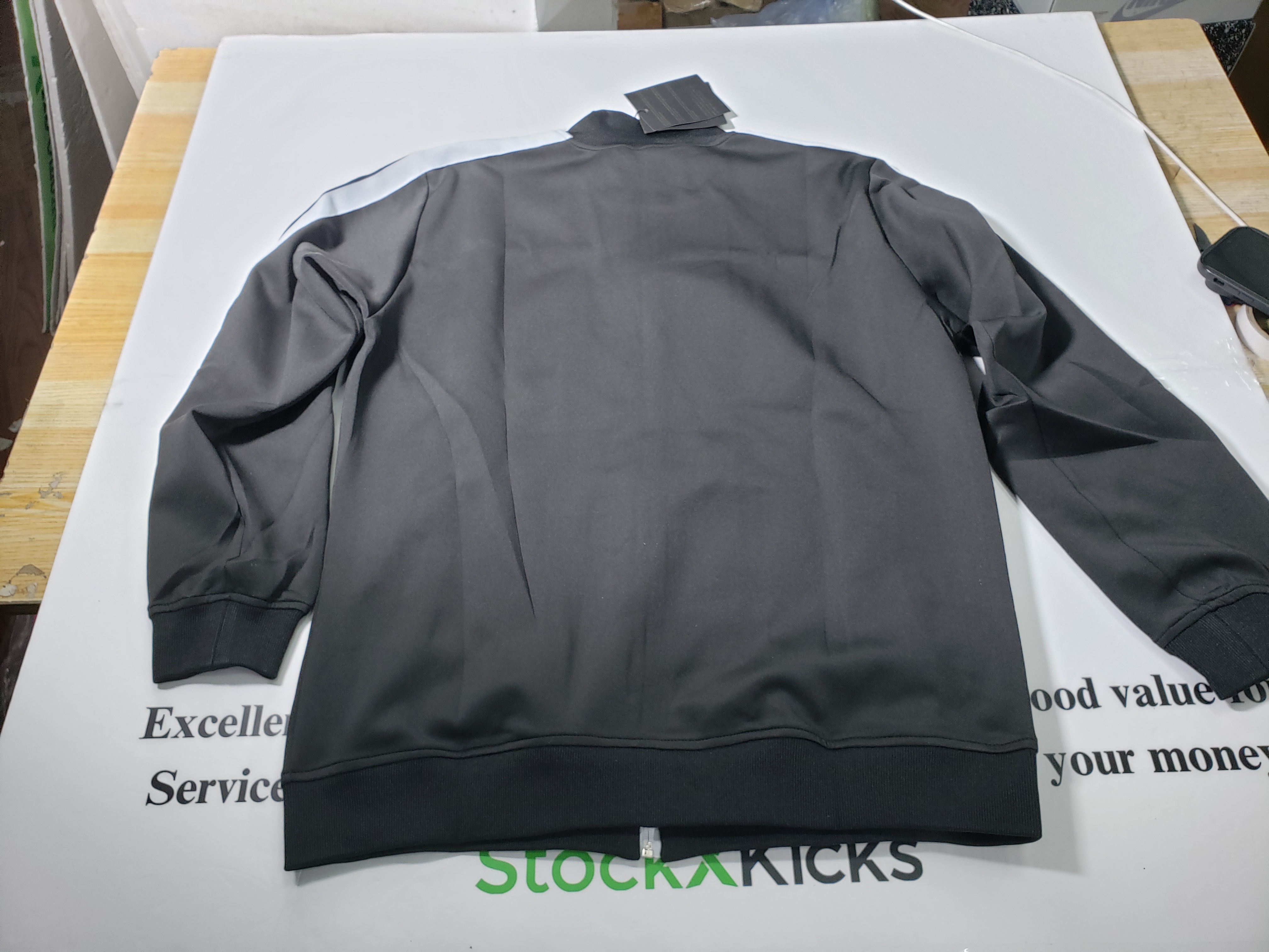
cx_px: 634
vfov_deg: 53.1
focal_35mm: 26
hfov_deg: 67.3
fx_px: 953
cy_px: 476
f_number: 2.4
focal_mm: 4.3
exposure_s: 1/100
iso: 125
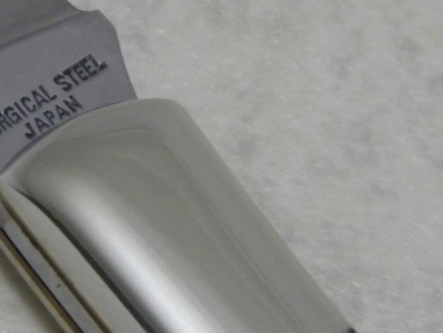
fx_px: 4366
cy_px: 113
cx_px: 58
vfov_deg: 4.4
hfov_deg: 5.8
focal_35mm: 341
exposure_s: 1/25.2
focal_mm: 26.8
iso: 400
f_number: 5
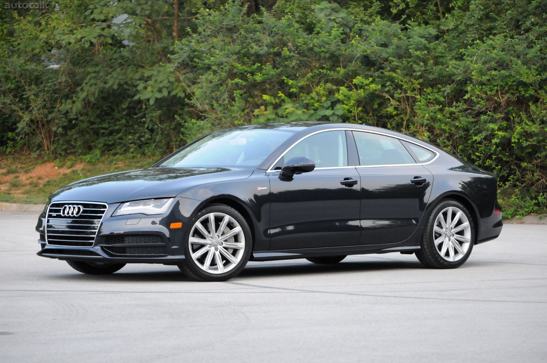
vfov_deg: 11.1
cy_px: 182
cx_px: 274
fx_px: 1867
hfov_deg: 16.7
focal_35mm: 123
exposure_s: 1/100
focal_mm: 82
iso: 2000
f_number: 5.6
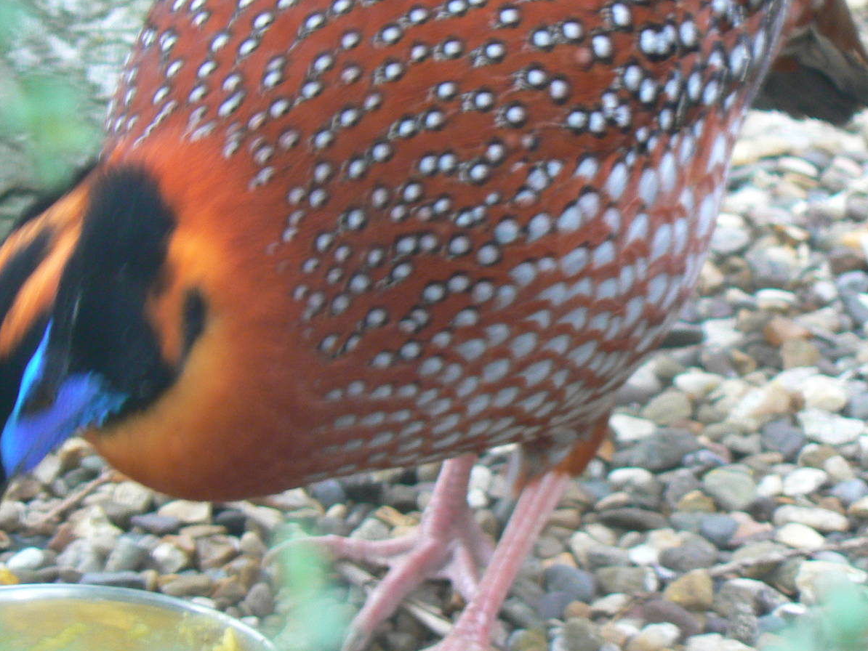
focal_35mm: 422
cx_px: 453
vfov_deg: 3.5
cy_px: 219
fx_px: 10584
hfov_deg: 4.7
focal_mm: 52.5
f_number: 3.3
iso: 125
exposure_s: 1/30
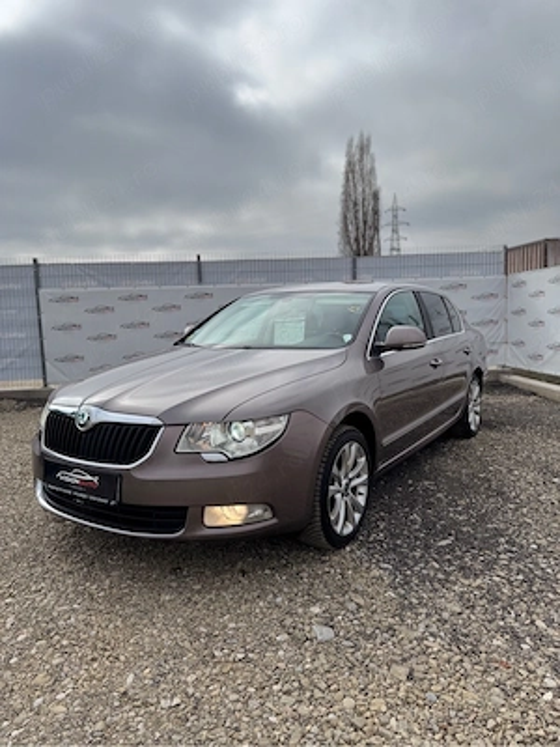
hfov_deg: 56.8
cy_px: 374
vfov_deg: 71.6
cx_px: 280
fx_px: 518
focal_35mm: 24
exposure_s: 1/7937
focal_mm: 6.76
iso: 80
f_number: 1.78
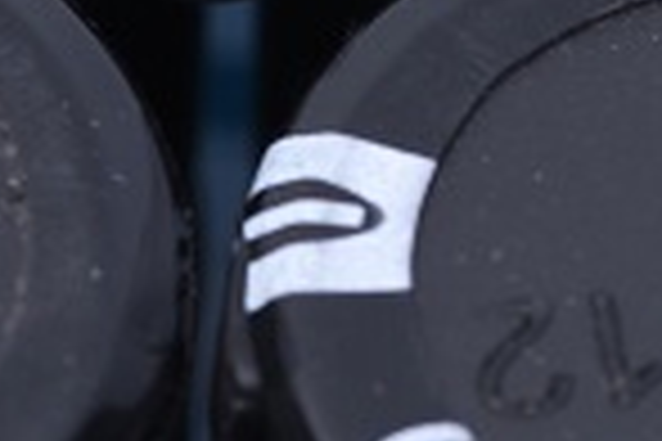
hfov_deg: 3.0
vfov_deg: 2.0
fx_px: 12485
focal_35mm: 679
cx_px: 1013
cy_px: -284
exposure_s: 1/80
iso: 100
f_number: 18
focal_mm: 105
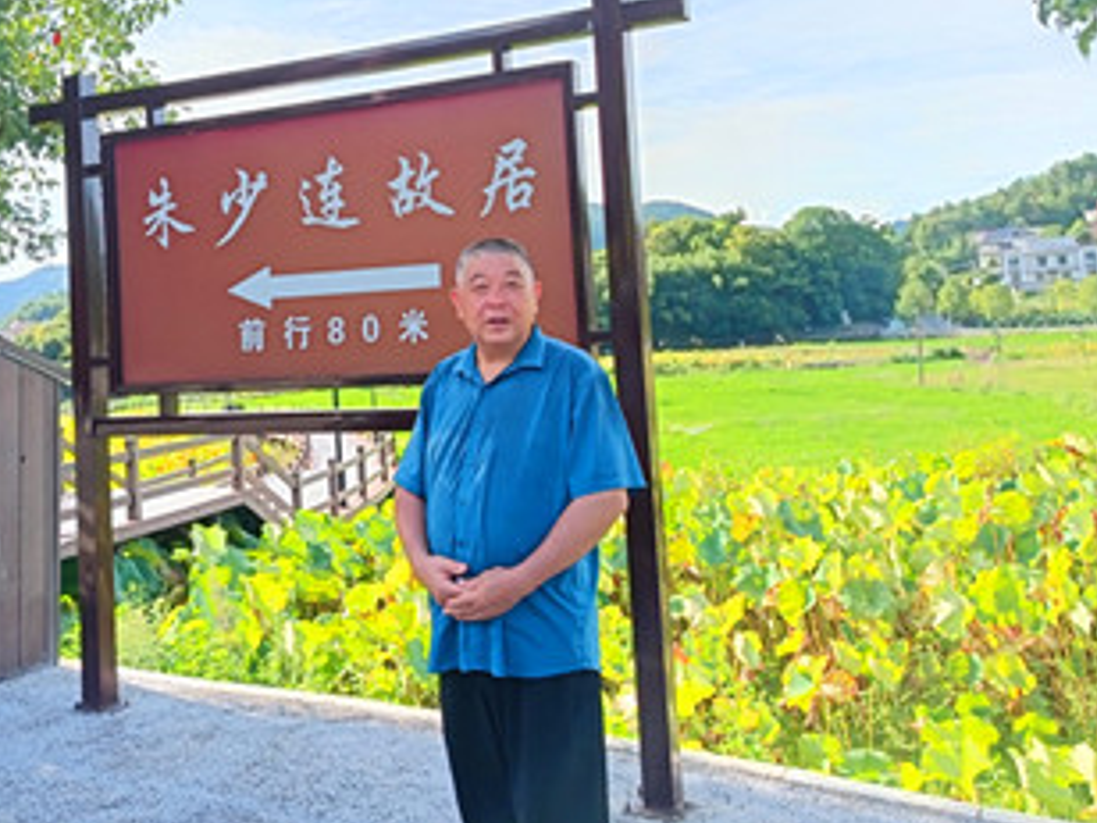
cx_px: 435
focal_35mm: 39
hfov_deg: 47.6
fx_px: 1236
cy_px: 233
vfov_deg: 36.2
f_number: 1.75
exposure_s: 1/120
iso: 108
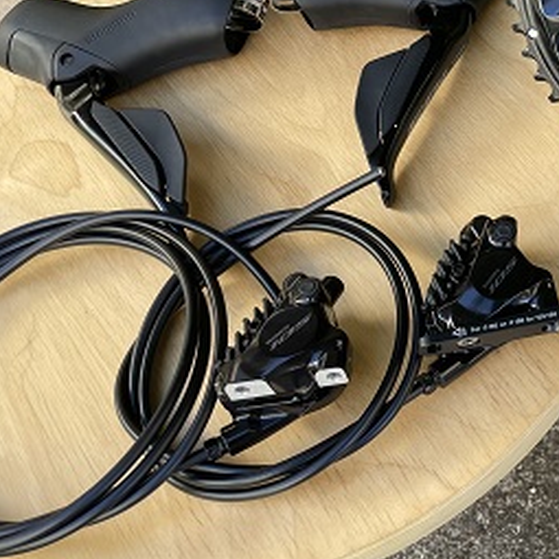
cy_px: 147
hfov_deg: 28.1
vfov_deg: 31.1
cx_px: 653
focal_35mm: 54
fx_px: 987
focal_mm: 4.2
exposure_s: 1/121
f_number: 1.6
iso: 40
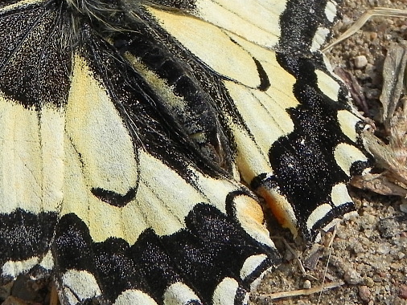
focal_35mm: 172
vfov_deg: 8.6
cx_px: 64
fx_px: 2023
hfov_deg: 11.4
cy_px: 97
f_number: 7.1
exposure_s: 1/521
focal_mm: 15.1
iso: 160
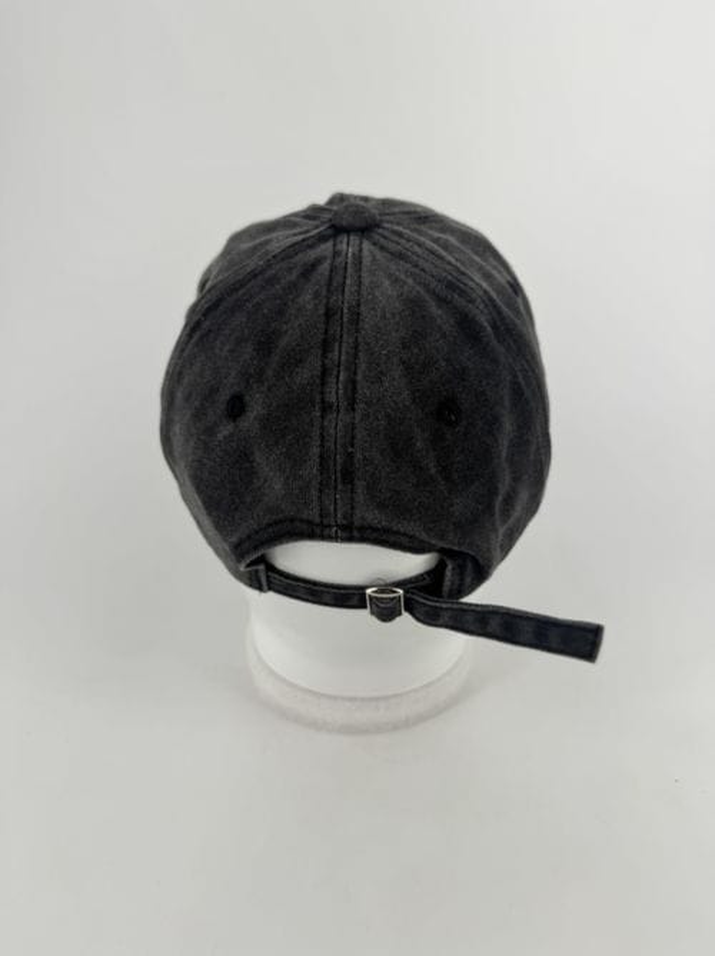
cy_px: 478
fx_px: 662
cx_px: 358
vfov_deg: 71.7
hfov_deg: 56.7
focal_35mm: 24
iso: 80
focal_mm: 6.76
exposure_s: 1/876
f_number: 1.78
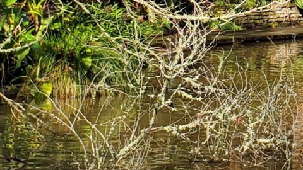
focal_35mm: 151
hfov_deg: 13.4
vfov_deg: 8.0
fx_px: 1213
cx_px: 460
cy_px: 25
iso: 50
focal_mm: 4.3
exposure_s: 1/792
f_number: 2.4
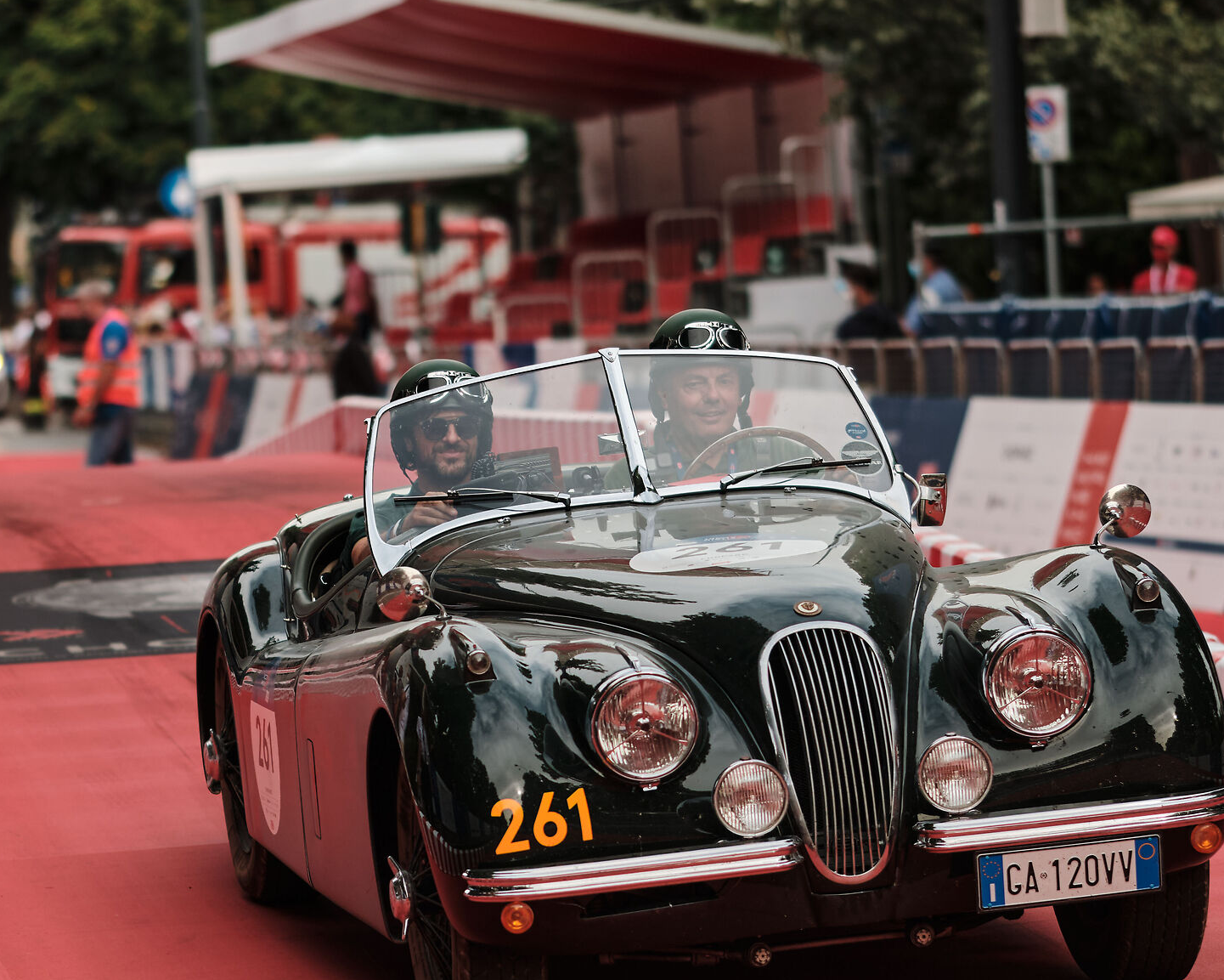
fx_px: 7644
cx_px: 369
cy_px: 493
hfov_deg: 9.1
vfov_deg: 7.3
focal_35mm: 211
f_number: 2
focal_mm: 90
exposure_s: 1/1250
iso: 200
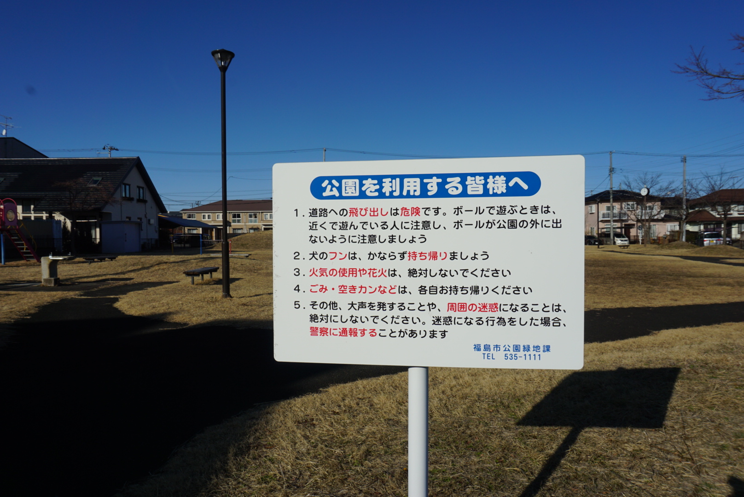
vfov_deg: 53.2
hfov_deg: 73.7
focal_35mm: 24
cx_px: 372
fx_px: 496
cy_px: 248
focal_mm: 16
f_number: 11
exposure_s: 1/400
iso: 100
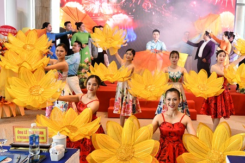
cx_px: 157
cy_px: 89
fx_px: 272
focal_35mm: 40
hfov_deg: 47.9
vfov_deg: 33.4
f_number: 9
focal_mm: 20
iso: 2500
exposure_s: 1/60
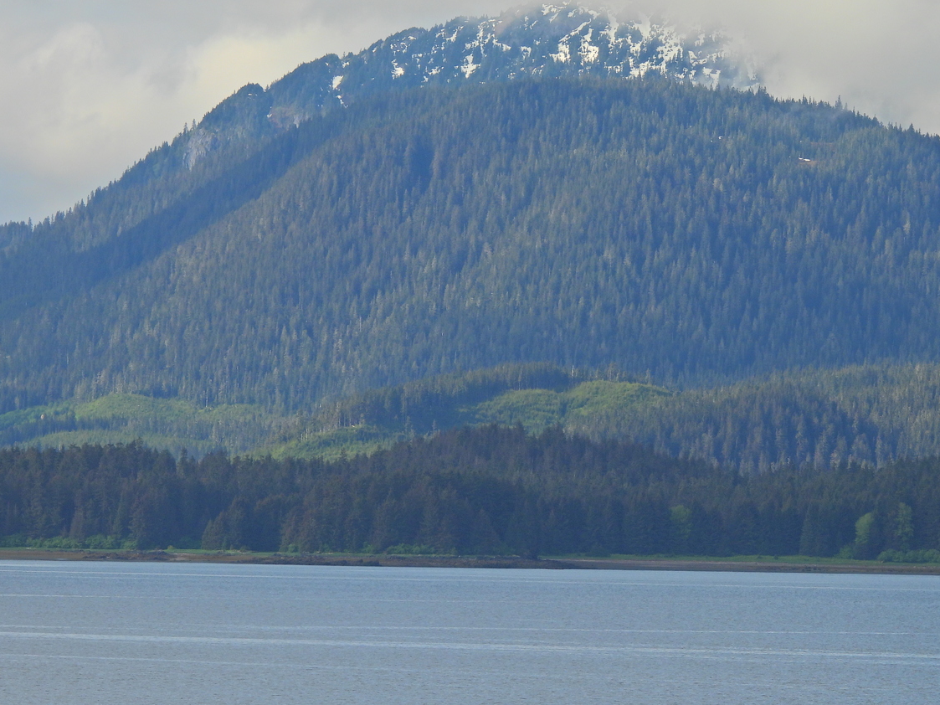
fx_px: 9286
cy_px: 306
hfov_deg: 5.8
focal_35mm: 342
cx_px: 481
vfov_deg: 4.3
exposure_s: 1/800
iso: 100
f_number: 5
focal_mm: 53.5
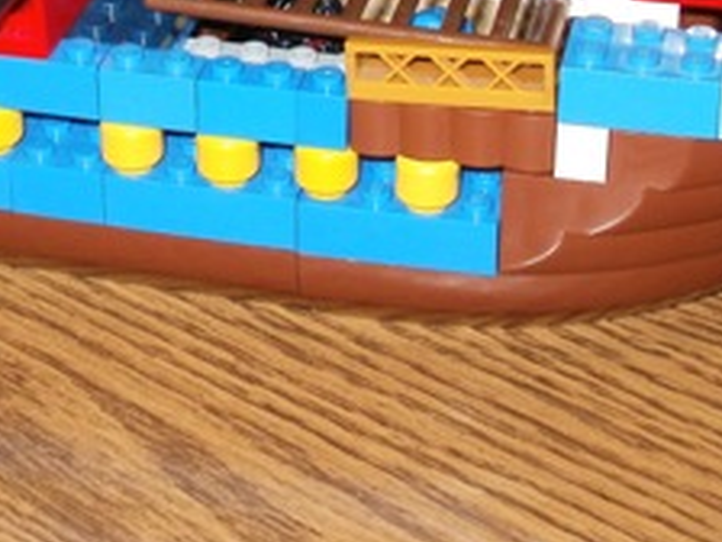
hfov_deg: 18.9
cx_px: 177
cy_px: -219
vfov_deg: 13.7
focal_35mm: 103
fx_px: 2148
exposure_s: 1/30
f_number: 3.5
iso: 100
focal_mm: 6.3
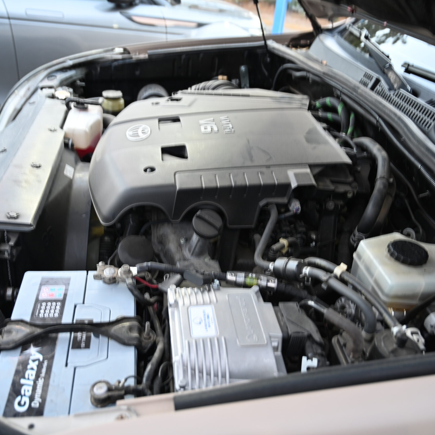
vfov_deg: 52.5
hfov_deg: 52.5
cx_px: 209
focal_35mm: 31
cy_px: 220
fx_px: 441
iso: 200
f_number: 4
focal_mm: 24
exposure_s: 1/13
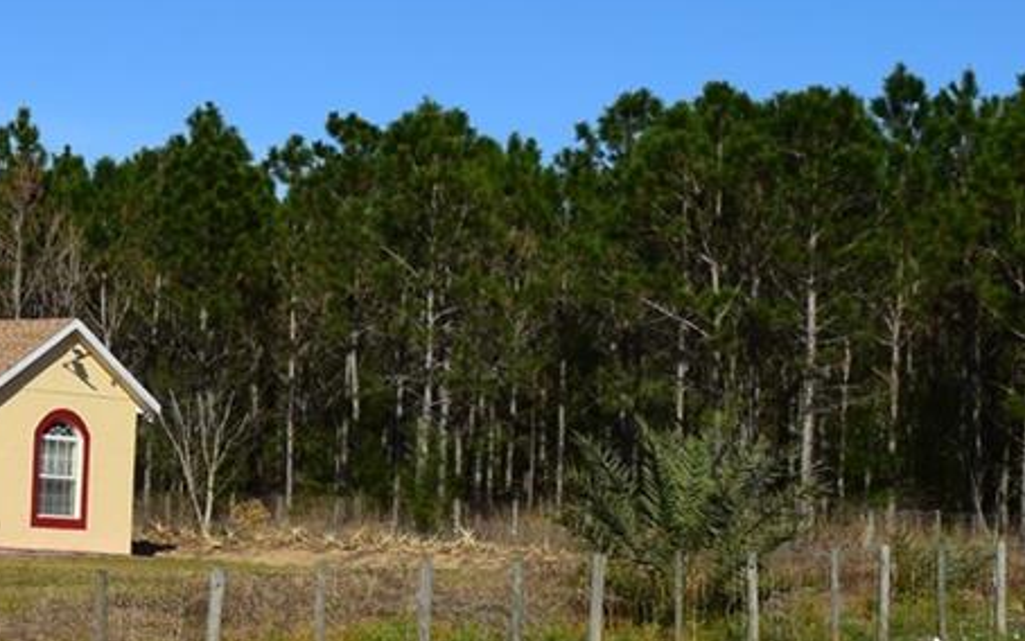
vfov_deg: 13.5
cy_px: 273
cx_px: -433
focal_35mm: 97
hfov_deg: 19.2
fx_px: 2710
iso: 200
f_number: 11
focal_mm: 18
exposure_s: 1/500
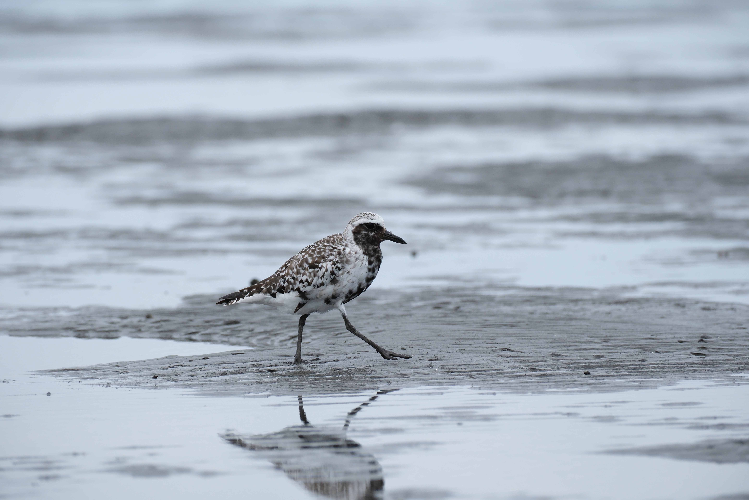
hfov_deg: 4.6
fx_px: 9362
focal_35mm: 450
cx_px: 374
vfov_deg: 3.1
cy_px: 250
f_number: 7.1
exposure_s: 1/1600
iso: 800
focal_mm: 300
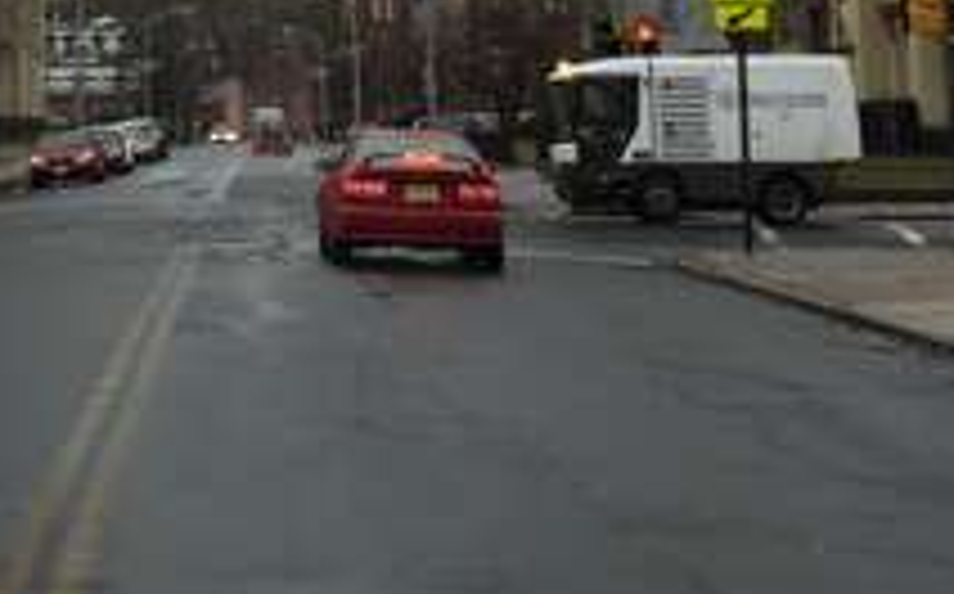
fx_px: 3013
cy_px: -292
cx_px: 32
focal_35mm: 116
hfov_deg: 17.6
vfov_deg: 10.9
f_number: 2.2
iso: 32
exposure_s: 1/494
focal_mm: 4.15
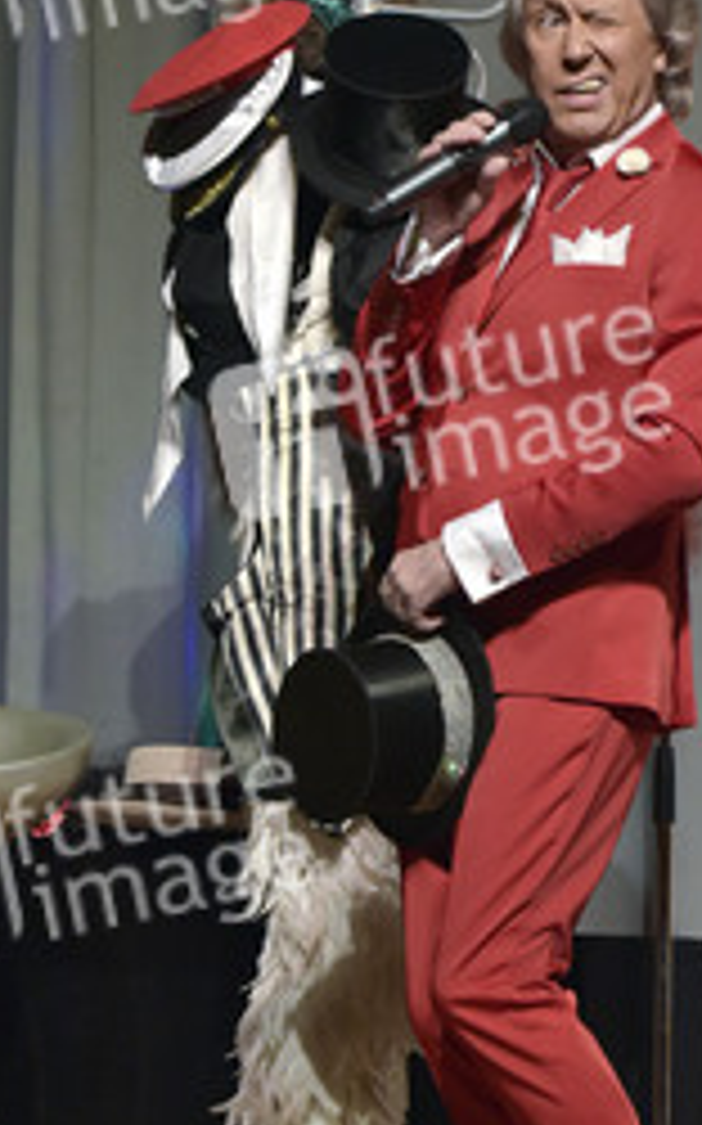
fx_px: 4750
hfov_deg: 8.4
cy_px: 639
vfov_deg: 13.5
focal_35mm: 155
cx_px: 572
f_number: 4
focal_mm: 95
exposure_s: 1/250
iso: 1600
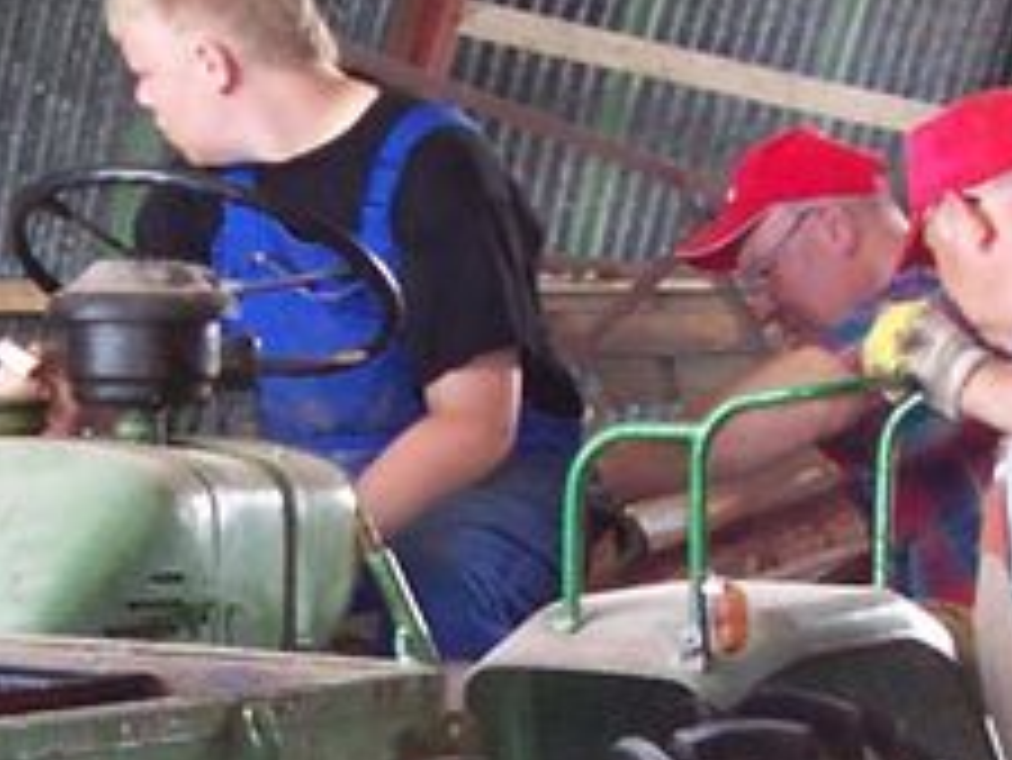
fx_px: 5294
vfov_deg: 8.2
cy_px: 684
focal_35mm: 181
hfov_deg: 10.9
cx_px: 423
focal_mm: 5.6
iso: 140
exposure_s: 1/56
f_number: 2.7
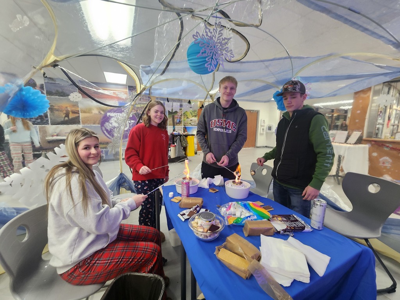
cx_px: 200
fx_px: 150
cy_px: 150
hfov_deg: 106.2
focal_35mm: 13
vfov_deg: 89.9
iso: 400
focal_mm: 2.2
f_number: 2.2
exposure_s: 1/30
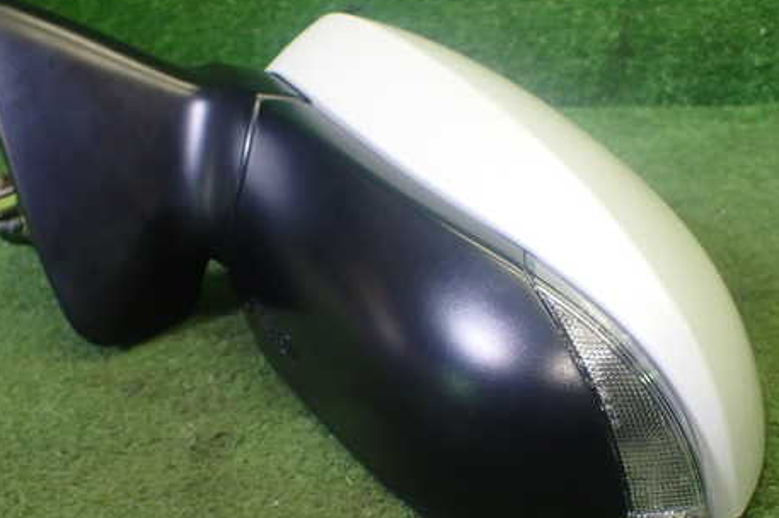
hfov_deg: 47.4
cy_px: 276
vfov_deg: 32.6
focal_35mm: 41
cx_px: 394
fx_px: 887
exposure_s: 1/125
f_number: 2.3
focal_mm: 5.4
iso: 320
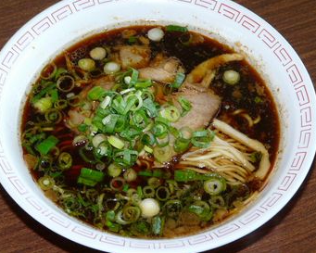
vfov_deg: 13.9
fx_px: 1038
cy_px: 126
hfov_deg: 17.3
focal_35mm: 111
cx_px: 153
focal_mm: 10.8
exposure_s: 1/25
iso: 100
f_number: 3.2
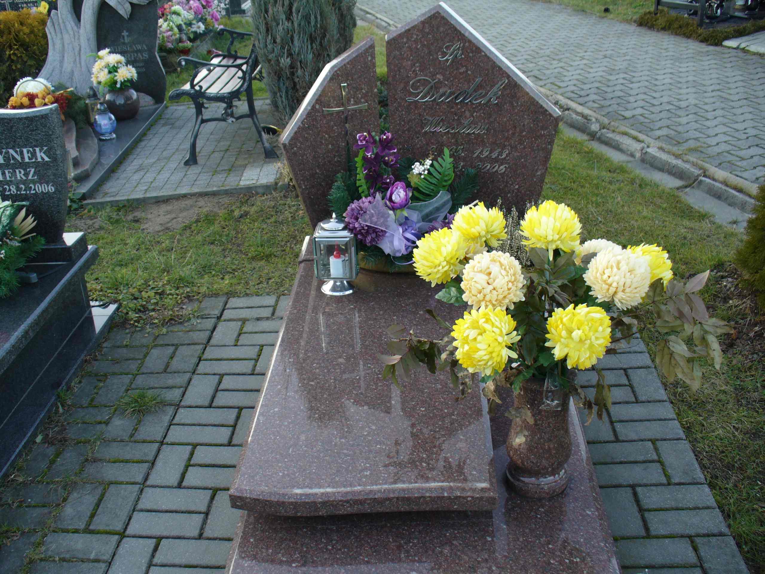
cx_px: 382
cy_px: 287
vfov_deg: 38.7
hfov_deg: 50.1
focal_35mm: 37
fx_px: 818
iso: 80
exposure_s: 1/60
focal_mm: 6.1
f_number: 2.8
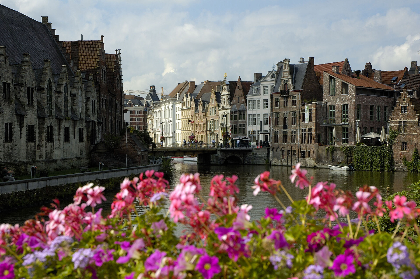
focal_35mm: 57
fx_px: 664
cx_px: 210
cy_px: 140
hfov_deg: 35.1
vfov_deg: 23.7
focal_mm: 38
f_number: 8
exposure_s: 1/500
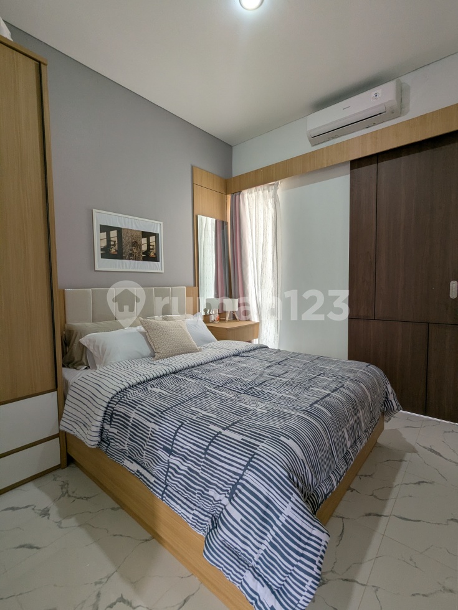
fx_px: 282
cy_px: 305
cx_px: 229
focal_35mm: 16
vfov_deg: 94.5
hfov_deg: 78.1
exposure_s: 1/109
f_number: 2.2
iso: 49
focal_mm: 2.35
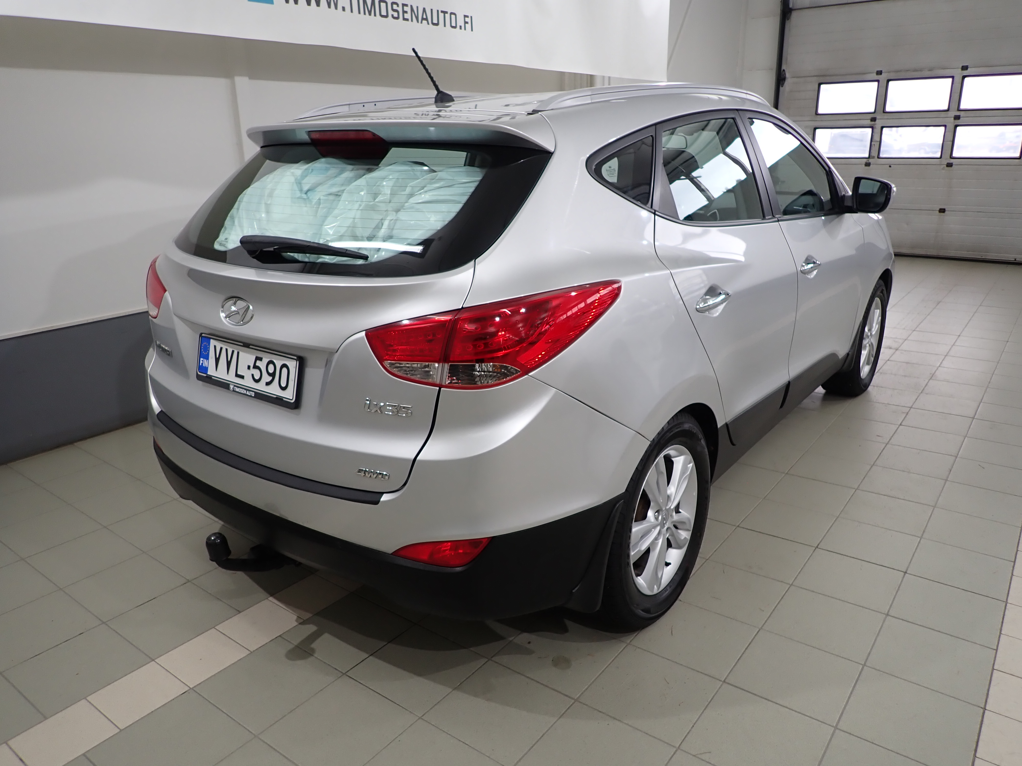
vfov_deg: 54.9
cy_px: 383
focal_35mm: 25
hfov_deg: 69.4
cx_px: 511
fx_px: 738
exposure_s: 1/80
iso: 100
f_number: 2
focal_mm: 4.5
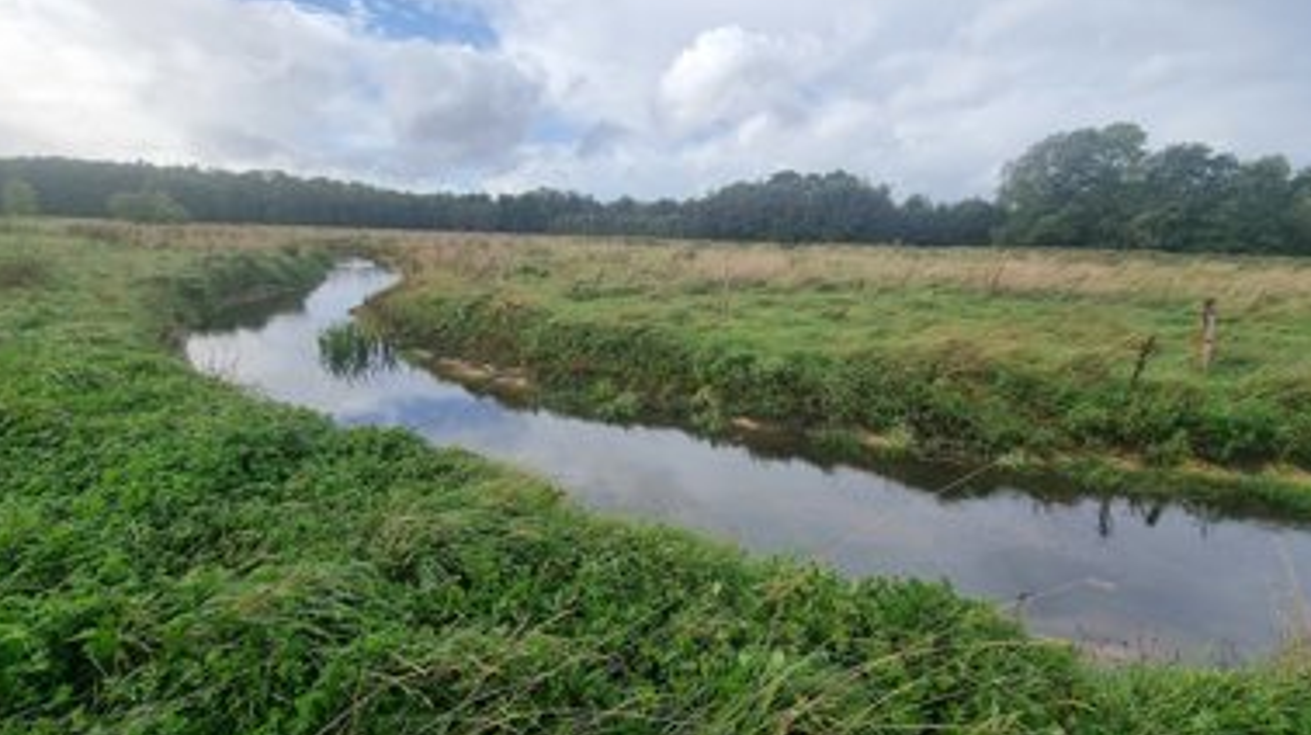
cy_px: 381
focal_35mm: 15
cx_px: 656
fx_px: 521
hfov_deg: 103.0
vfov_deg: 70.4
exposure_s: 1/1580
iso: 50
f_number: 2.2
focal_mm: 2.2
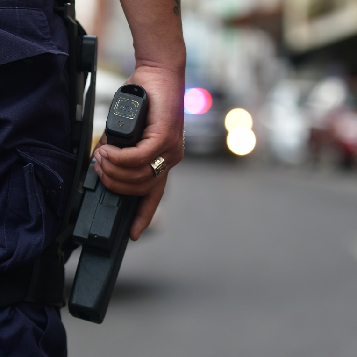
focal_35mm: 269
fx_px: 3139
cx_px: 165
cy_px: 178
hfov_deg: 6.5
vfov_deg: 6.5
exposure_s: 1/640
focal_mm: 140
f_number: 3.5
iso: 320
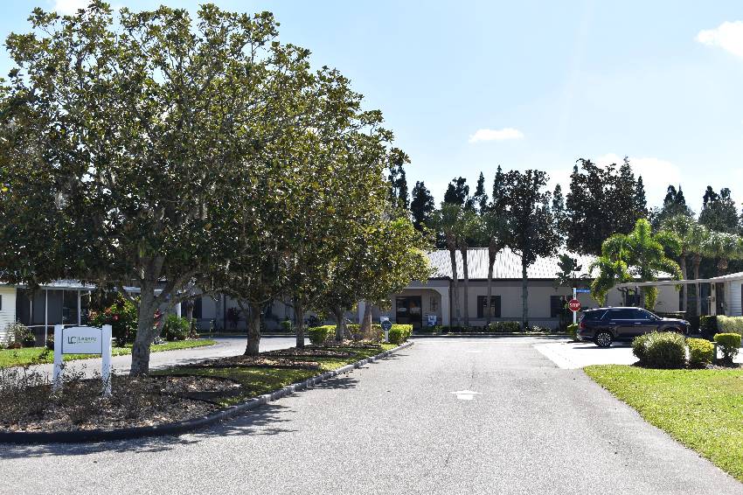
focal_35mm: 45
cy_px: 248
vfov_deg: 29.8
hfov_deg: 43.6
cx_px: 372
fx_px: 928
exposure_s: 1/250
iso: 100
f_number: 8
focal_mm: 30
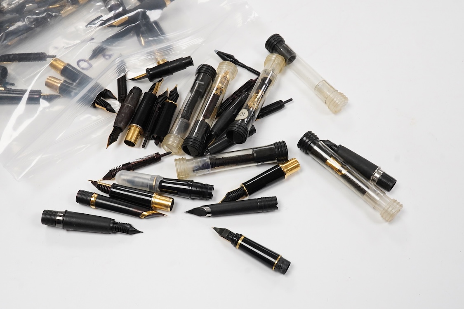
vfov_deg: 29.9
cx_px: 232
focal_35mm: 45
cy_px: 154
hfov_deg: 43.6
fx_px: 580
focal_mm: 30
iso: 2500
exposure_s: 1/100
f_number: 16
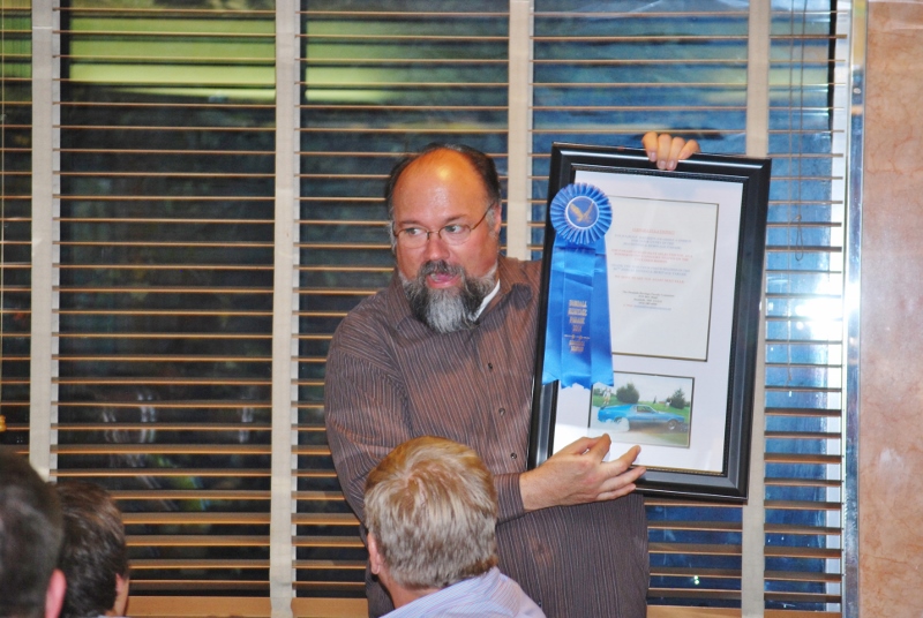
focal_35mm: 150
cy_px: 309
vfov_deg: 9.2
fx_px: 3851
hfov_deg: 13.7
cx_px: 462
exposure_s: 1/60
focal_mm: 100
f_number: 4.5
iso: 450
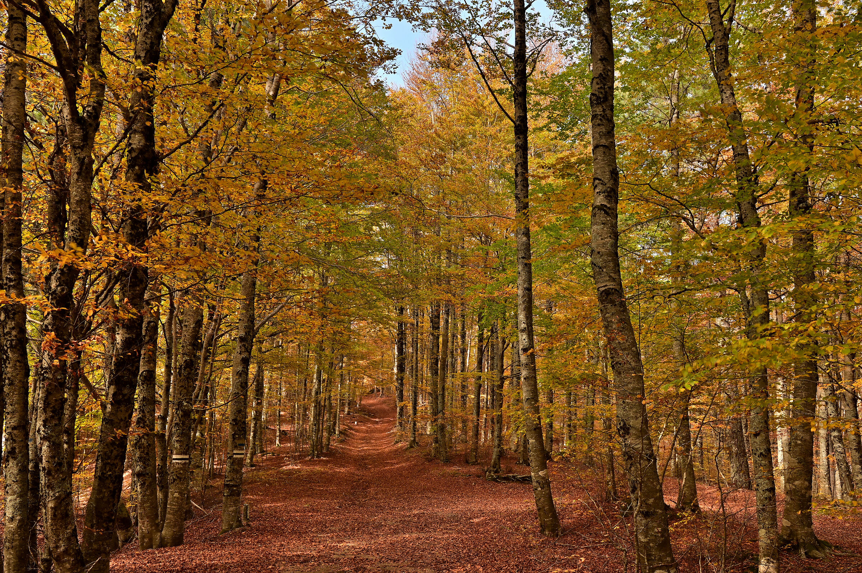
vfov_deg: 37.8
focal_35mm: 35
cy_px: 286
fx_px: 838
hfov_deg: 54.5
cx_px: 431
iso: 100
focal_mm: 35
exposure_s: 1/20
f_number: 11
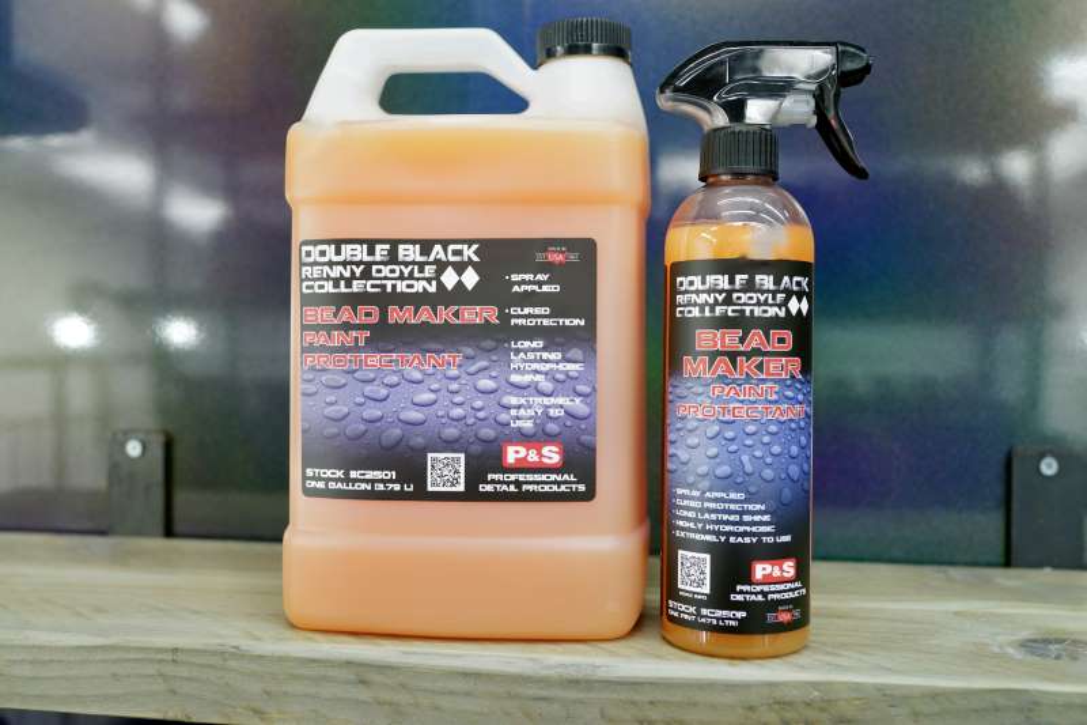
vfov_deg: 37.8
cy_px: 362
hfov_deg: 54.4
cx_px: 544
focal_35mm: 35
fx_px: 1057
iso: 800
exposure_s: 1/80
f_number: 4
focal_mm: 35
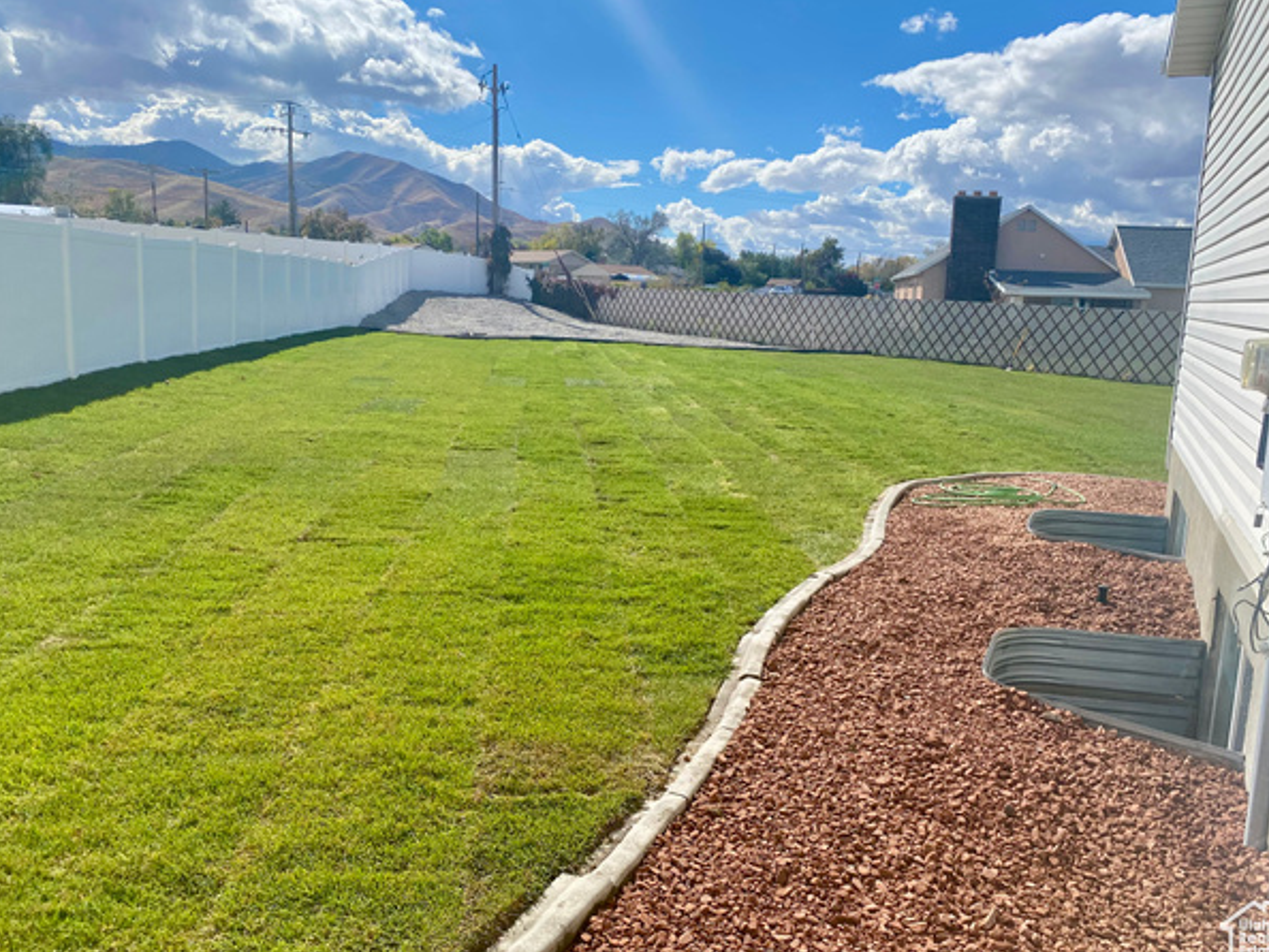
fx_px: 1027
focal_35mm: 28
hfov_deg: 63.4
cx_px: 622
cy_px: 472
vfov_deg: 49.8
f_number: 1.8
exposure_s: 1/4444
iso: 32
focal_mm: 4.25
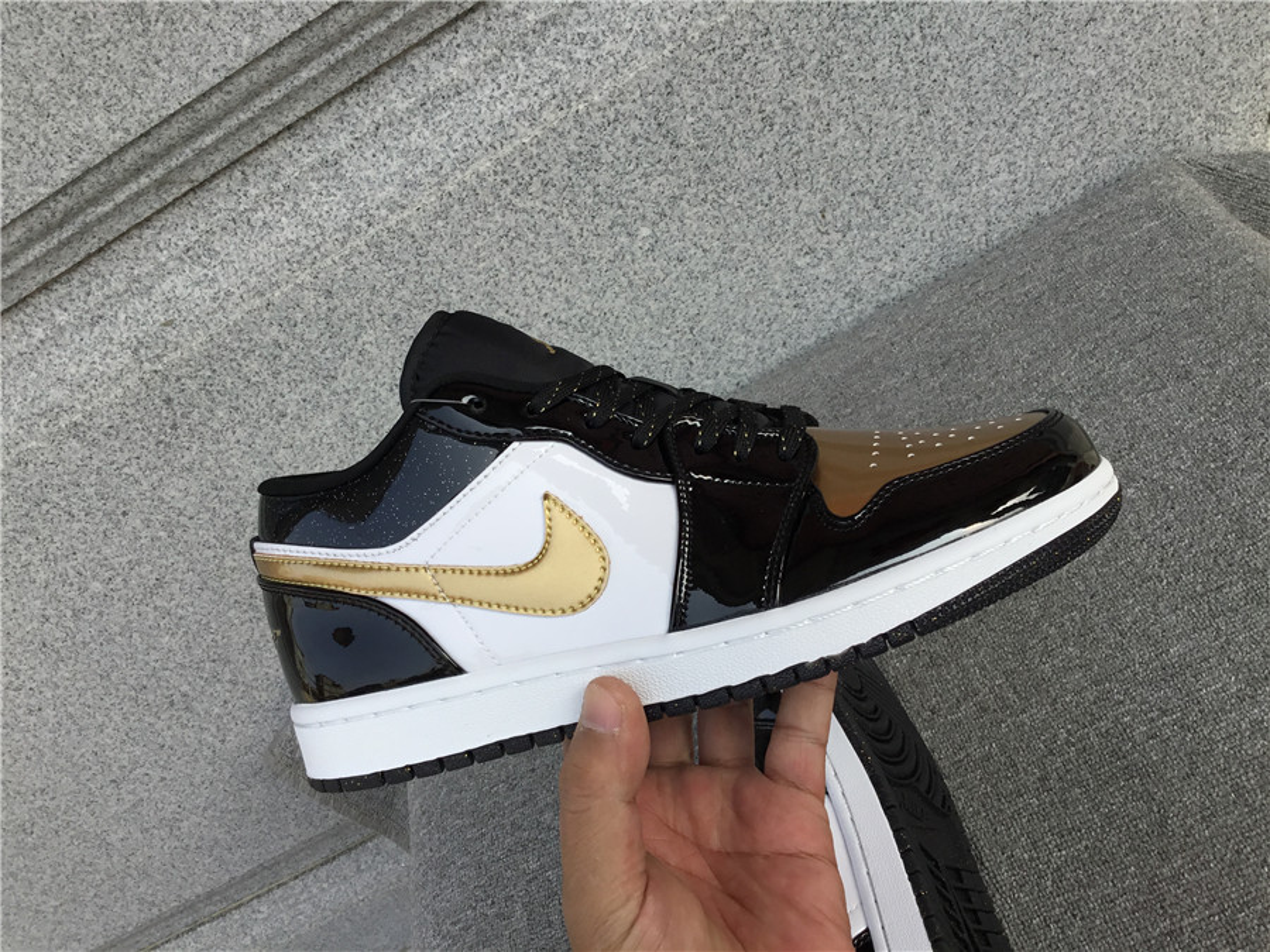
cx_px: 635
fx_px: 1137
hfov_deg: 58.4
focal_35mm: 31
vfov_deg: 45.4
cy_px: 476
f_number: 2.4
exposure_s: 1/529
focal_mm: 3.3
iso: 25
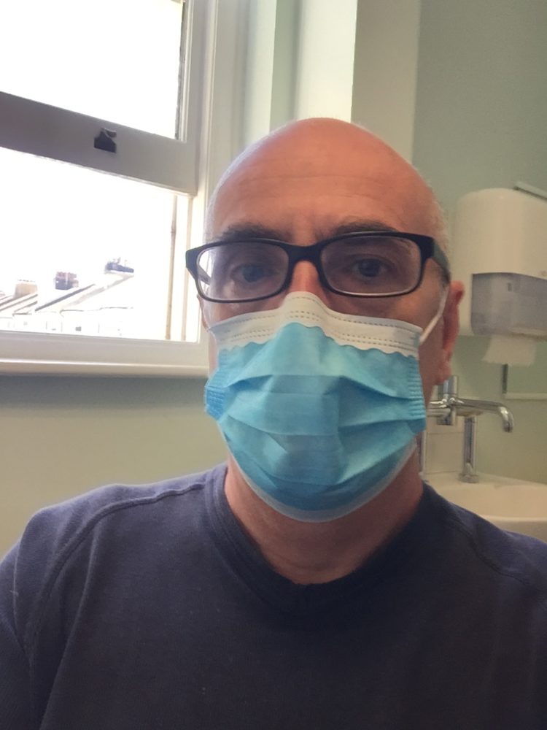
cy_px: 365
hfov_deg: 45.4
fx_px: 653
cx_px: 274
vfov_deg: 58.4
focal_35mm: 31
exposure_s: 1/33
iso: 50
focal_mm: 2.65
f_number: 2.2
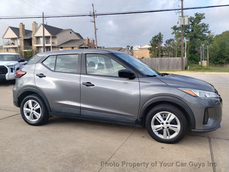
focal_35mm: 28
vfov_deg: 49.9
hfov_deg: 63.4
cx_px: 114
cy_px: 86
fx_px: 185
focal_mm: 4.27
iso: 100
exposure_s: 1/252
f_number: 1.8
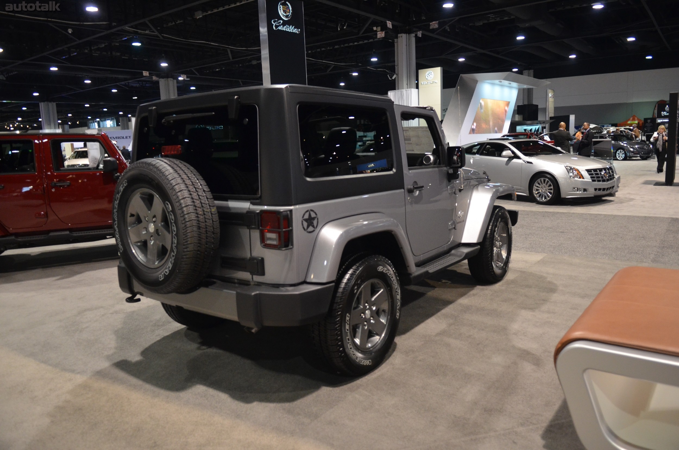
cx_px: 340
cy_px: 225
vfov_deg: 50.2
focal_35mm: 26
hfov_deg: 70.5
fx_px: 480
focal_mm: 17
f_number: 2.8
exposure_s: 1/40
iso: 1600
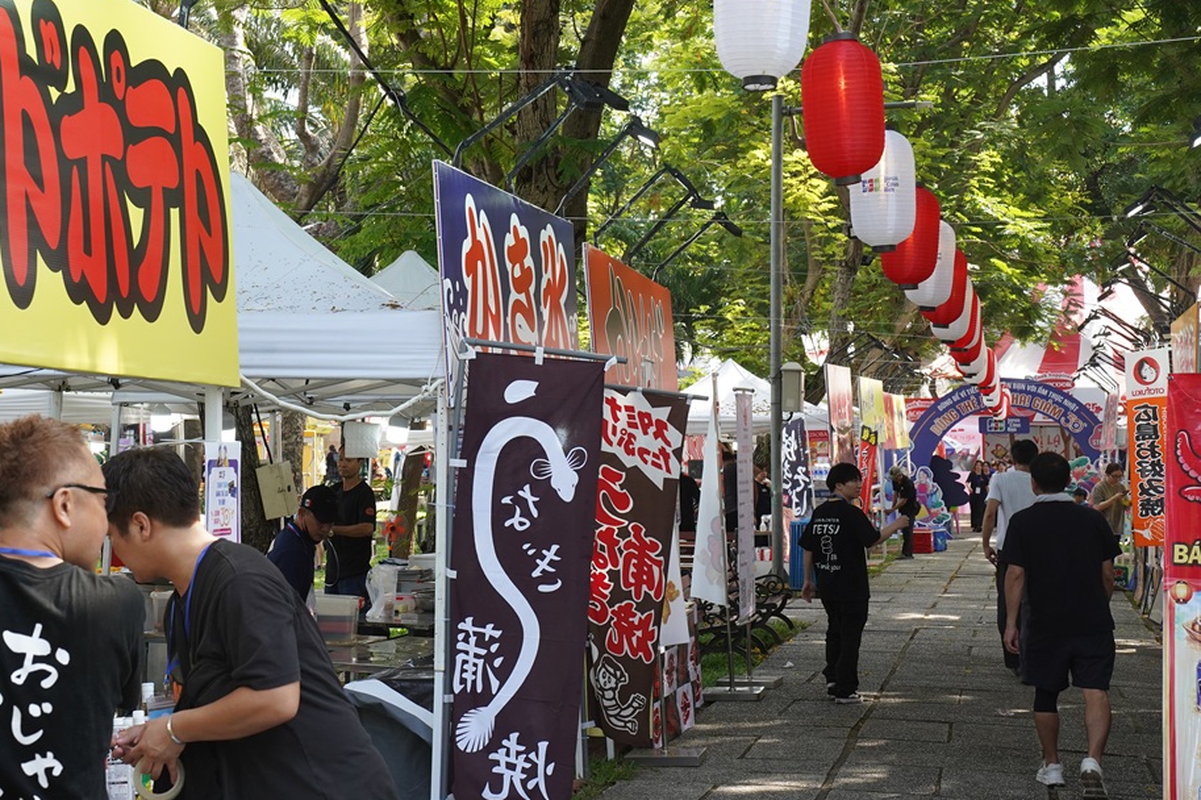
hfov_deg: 28.3
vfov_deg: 19.2
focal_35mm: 71
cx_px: 425
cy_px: 345
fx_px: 2368
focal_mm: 54
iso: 1000
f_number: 8
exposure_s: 1/200
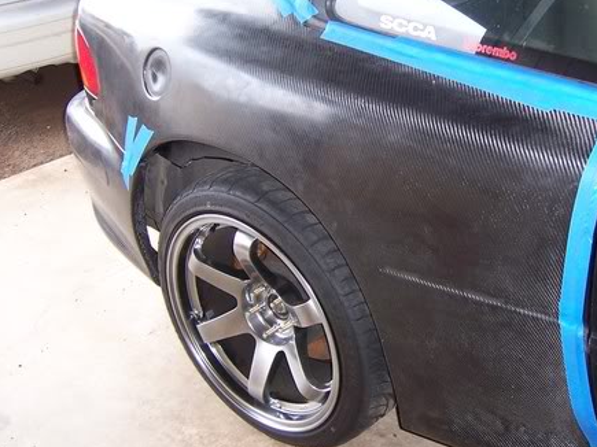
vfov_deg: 27.4
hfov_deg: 35.7
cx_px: 413
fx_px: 914
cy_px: 167
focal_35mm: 53
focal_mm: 6.2
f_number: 2.8
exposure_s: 1/60
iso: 125
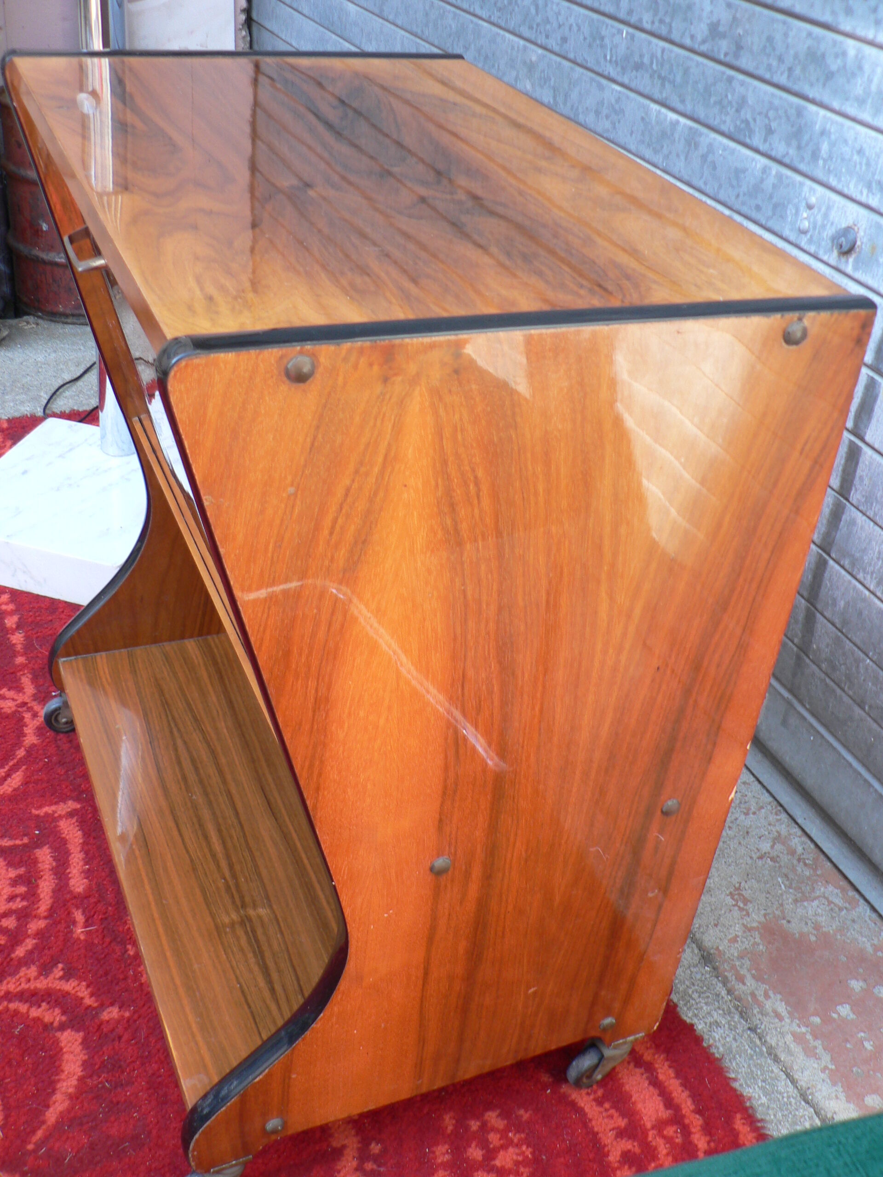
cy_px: 588
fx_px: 1224
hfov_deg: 39.7
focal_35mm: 36
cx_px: 442
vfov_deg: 51.4
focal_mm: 6
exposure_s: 1/60
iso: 80
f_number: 2.8
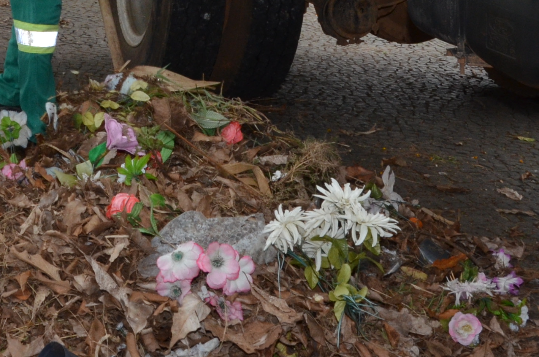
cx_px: 87
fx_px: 1285
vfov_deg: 15.3
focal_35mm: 86
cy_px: -51
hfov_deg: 23.3
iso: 800
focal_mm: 22
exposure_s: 1/250
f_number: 14
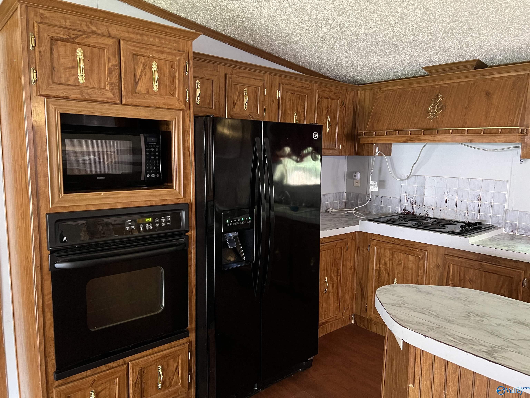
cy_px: 199
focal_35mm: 26
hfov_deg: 67.3
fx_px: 398
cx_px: 265
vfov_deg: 53.1
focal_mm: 5.7
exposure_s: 1/40
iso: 640
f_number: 1.5
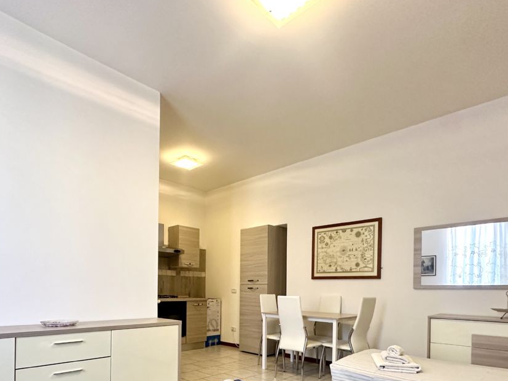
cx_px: 243
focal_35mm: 22
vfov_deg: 57.6
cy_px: 292
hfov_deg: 76.4
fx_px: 323
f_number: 2.2
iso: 400
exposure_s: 1/68
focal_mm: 2.22
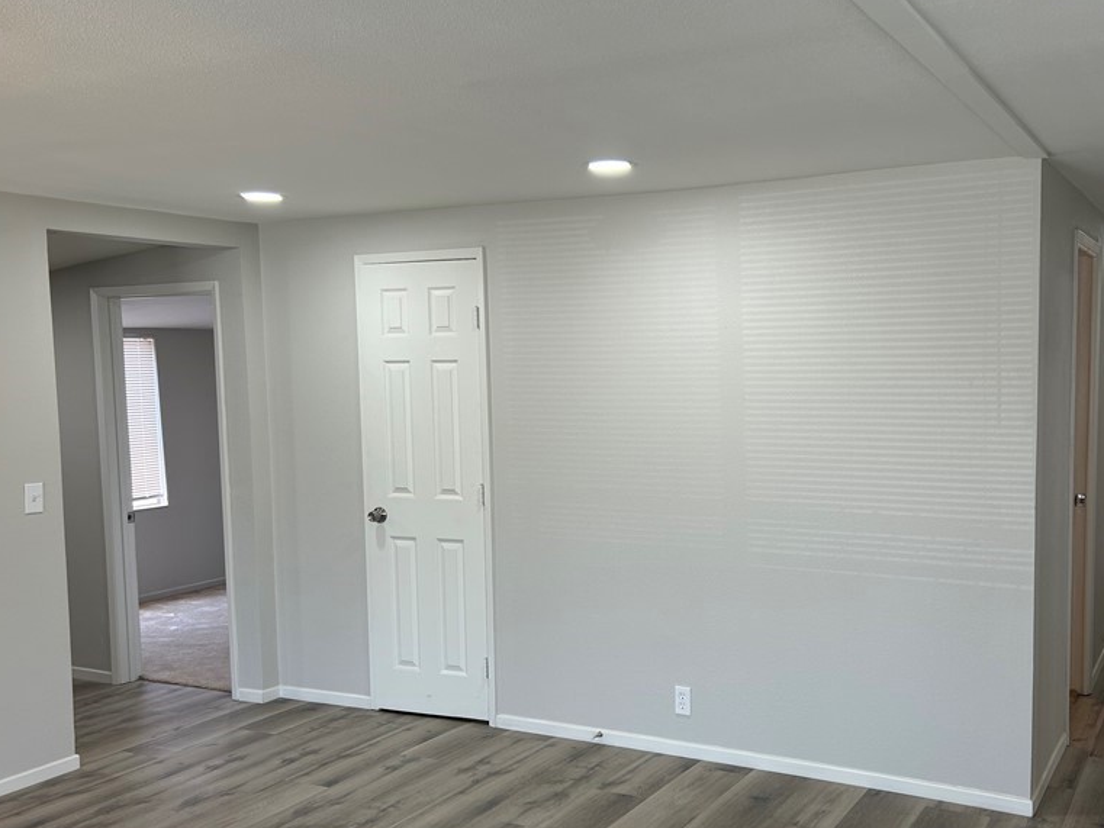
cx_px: 680
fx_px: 1116
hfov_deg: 52.1
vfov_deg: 40.6
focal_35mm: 35
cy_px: 470
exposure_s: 1/120
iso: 64
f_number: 1.5
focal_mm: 5.7
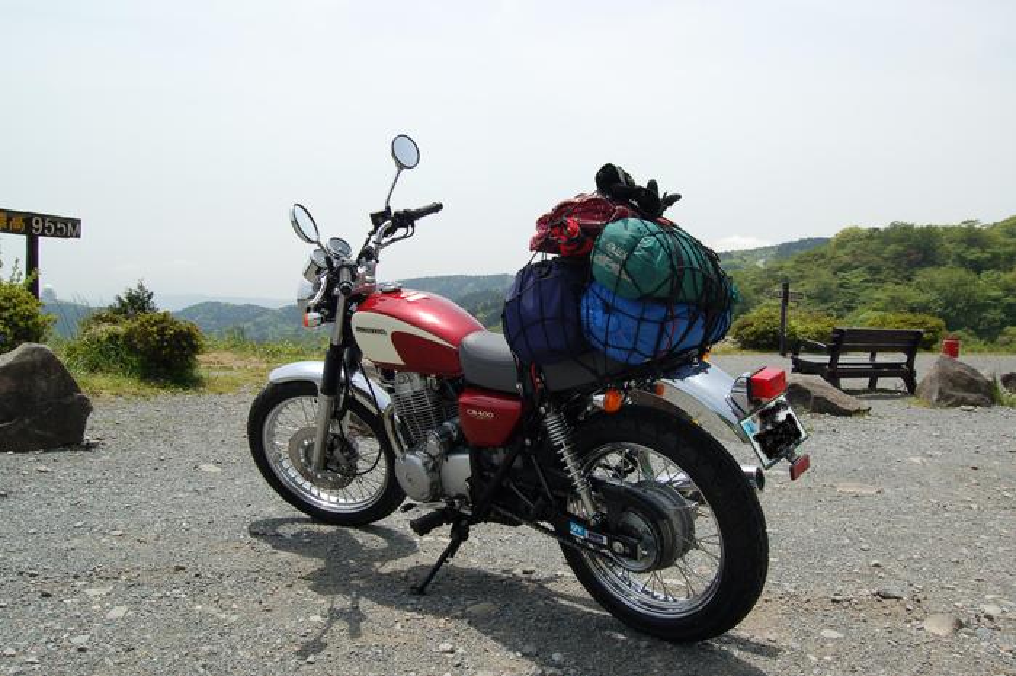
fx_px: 846
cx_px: 508
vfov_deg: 43.5
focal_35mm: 30
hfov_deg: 62.0
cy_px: 338
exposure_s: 1/500
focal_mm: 20
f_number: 11
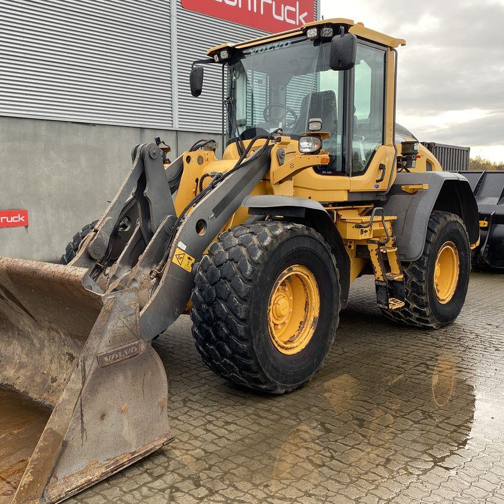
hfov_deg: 46.3
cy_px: 257
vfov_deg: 47.2
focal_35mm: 35
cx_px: 158
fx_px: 577
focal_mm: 4.25
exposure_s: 1/121
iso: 32
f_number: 1.8
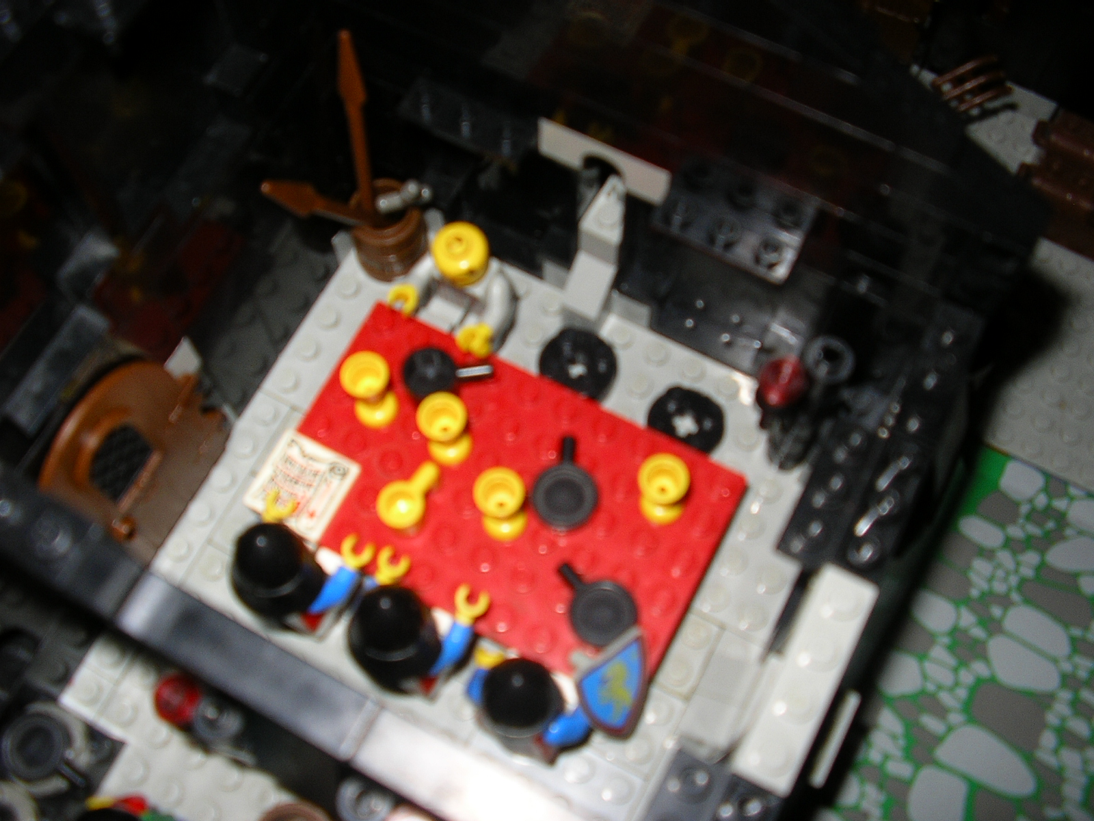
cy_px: 410
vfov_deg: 37.7
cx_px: 547
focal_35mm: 38
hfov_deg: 49.0
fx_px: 1201
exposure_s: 1/60
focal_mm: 5.8
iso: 50
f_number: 2.9
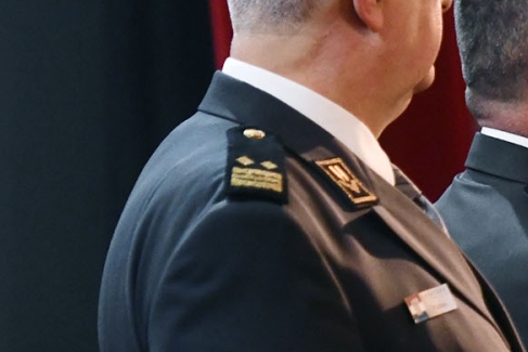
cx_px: 933
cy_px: 372
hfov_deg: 4.3
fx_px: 6983
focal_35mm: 476
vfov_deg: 2.9
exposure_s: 1/200
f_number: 2.8
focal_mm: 116
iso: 2000
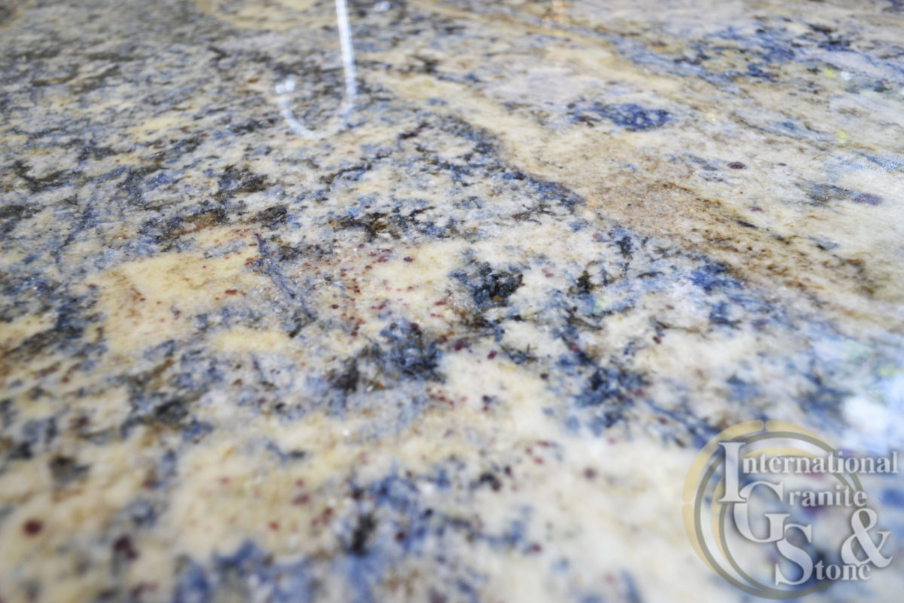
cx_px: 452
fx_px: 678
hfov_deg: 67.4
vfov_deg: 47.9
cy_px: 302
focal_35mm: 27
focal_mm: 18
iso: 400
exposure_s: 1/50
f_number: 3.5
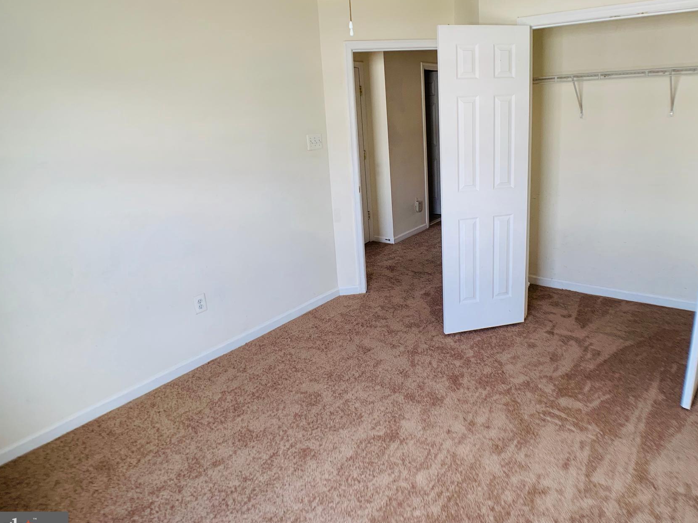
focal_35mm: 32
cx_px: 393
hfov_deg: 56.6
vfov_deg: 44.0
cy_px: 224
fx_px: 645
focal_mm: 4.25
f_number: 1.8
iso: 100
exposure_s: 1/110
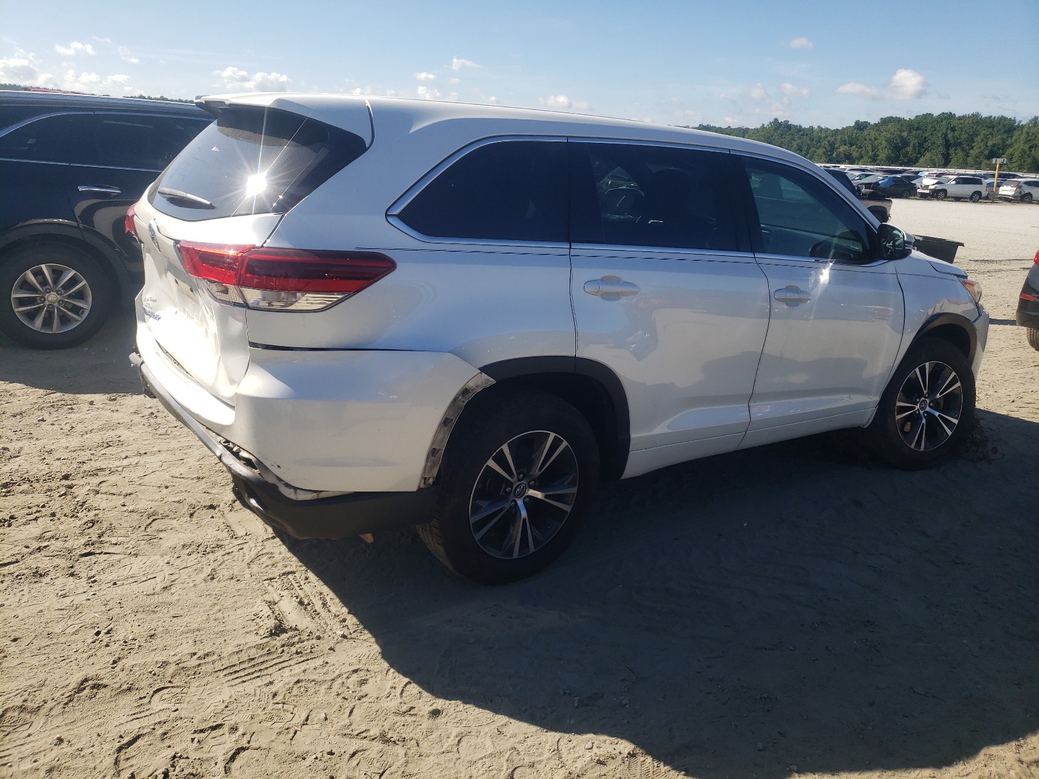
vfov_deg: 53.1
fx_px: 780
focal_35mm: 26
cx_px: 520
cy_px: 390
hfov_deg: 67.3
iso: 50
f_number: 1.5
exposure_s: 1/2500
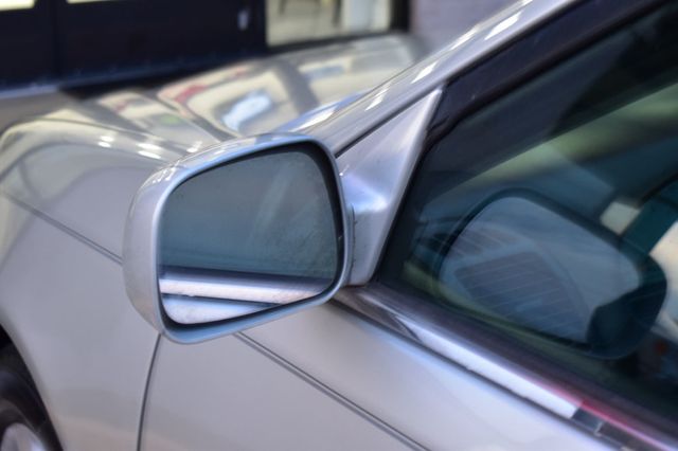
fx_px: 1271
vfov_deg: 20.1
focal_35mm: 68
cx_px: 339
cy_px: 226
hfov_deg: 29.9
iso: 500
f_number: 6.3
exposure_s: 1/15
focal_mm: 45
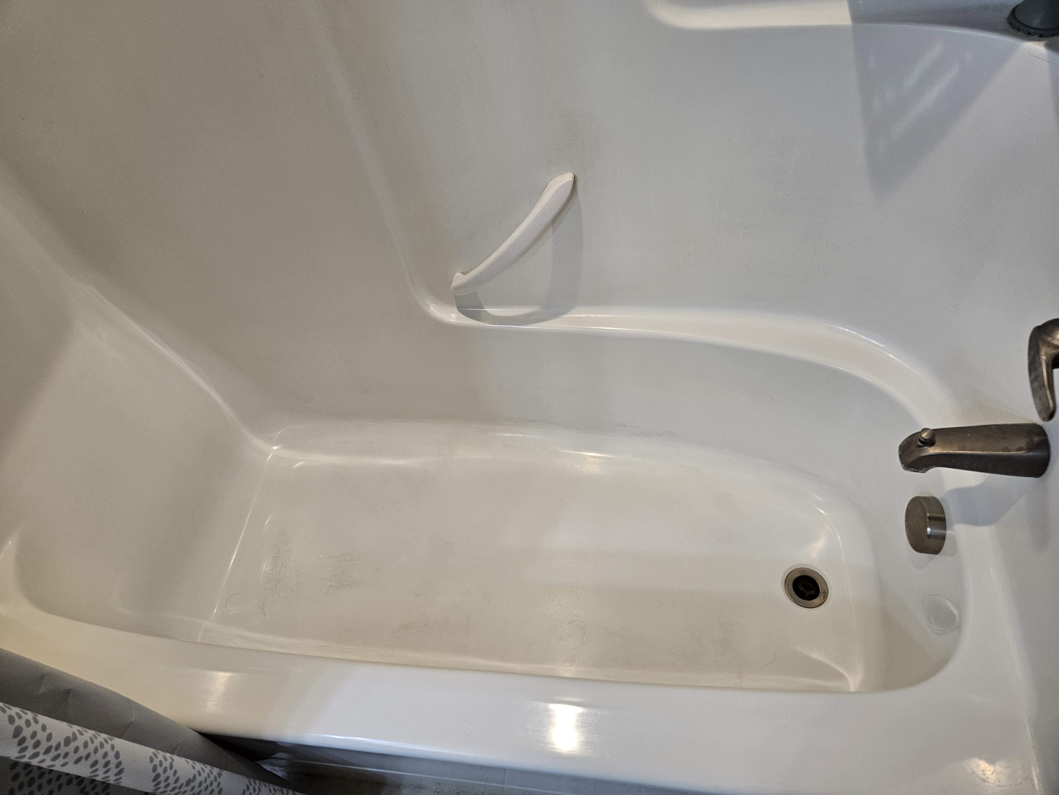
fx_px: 704
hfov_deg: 73.9
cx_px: 530
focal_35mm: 23
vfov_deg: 58.9
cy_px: 398
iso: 200
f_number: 1.8
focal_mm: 5.4
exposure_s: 1/120
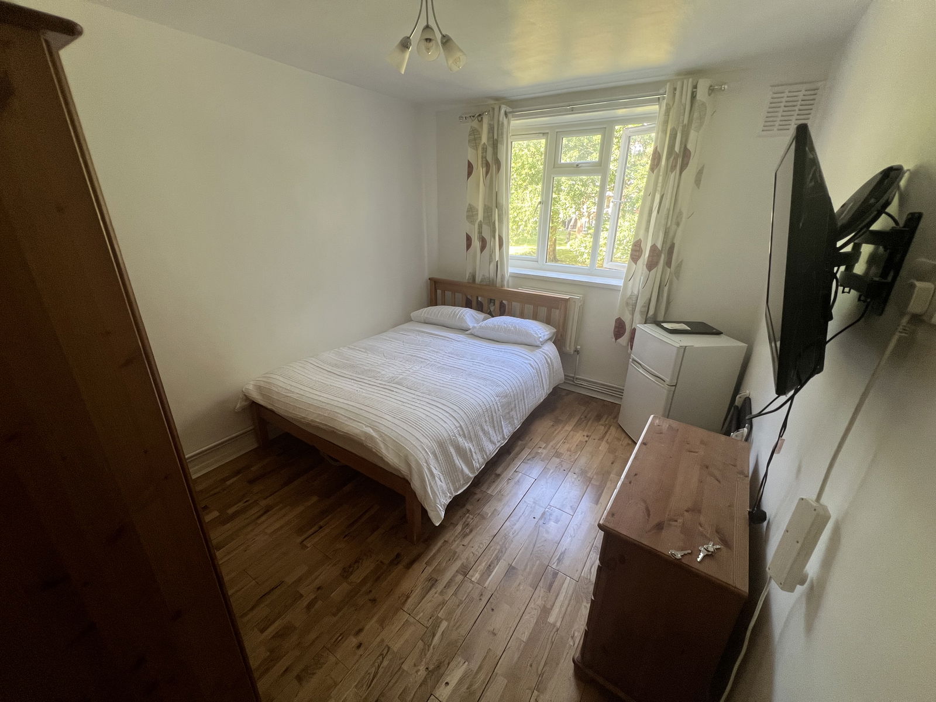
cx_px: 468
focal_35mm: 13
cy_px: 351
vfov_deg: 89.9
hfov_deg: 106.2
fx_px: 352
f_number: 1.8
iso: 125
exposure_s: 1/99
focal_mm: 1.57
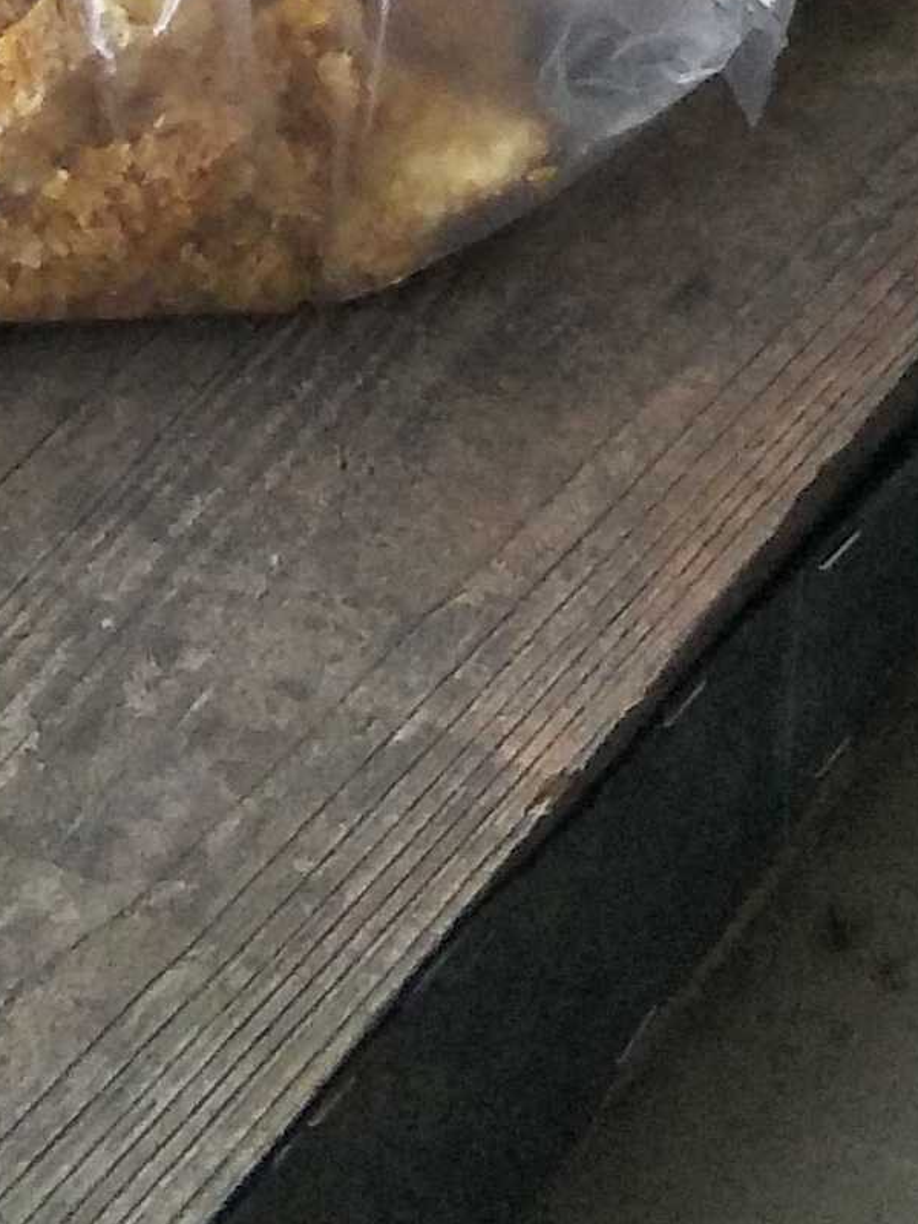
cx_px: -386
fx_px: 4488
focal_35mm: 127
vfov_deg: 13.1
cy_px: -1365
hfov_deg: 11.3
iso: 158
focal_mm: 3.79
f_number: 1.7
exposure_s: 1/33
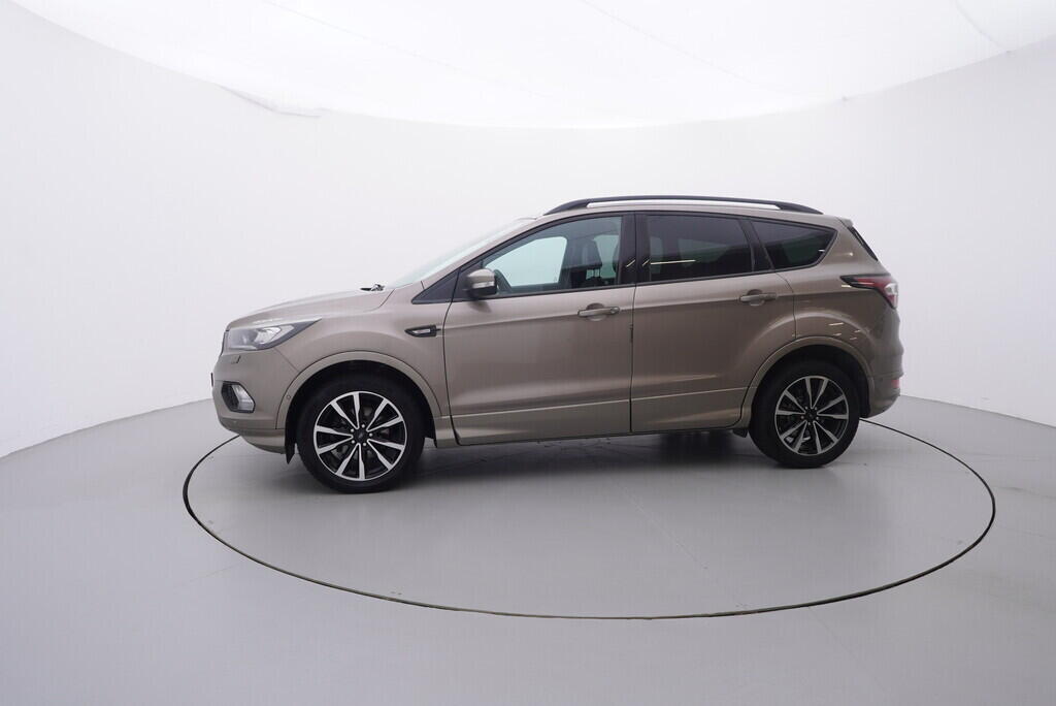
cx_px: 528
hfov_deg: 77.3
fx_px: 660
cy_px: 353
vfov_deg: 56.2
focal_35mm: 22
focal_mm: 15
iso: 200
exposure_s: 1/80
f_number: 5
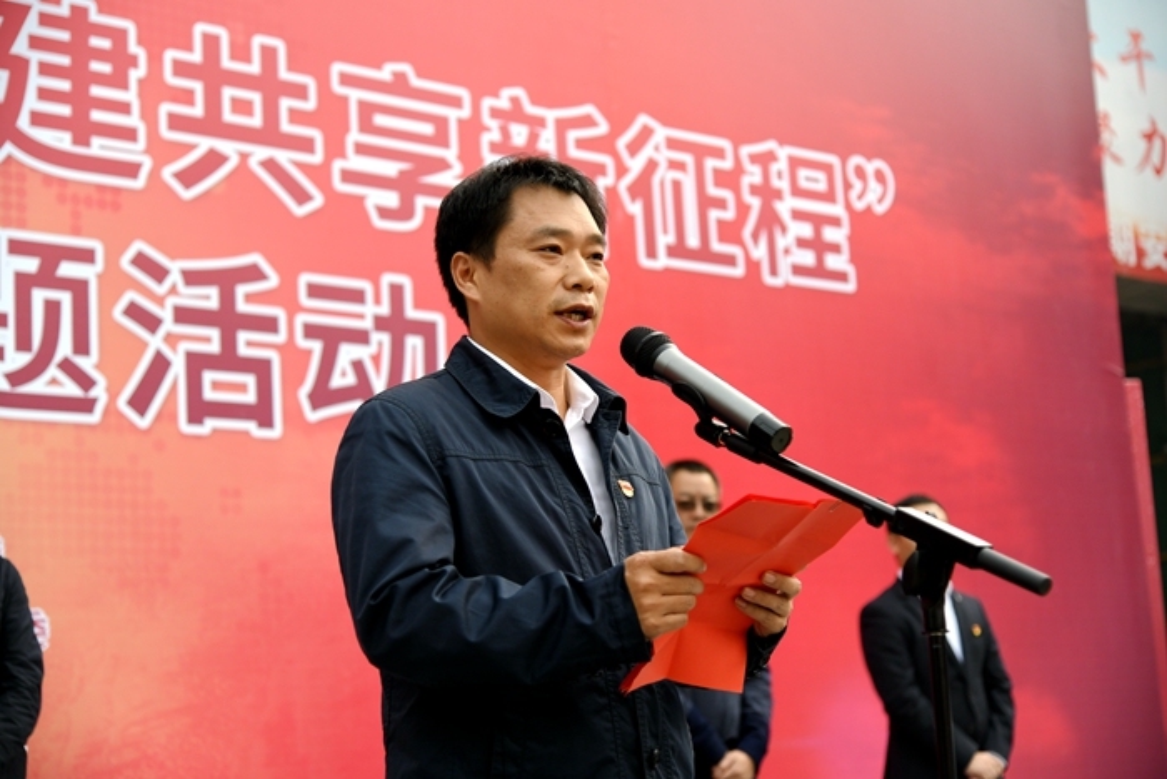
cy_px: 390
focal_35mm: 62
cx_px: 584
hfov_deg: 32.4
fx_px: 2010
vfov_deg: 21.9
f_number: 4
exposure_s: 1/2000
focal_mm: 62
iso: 500
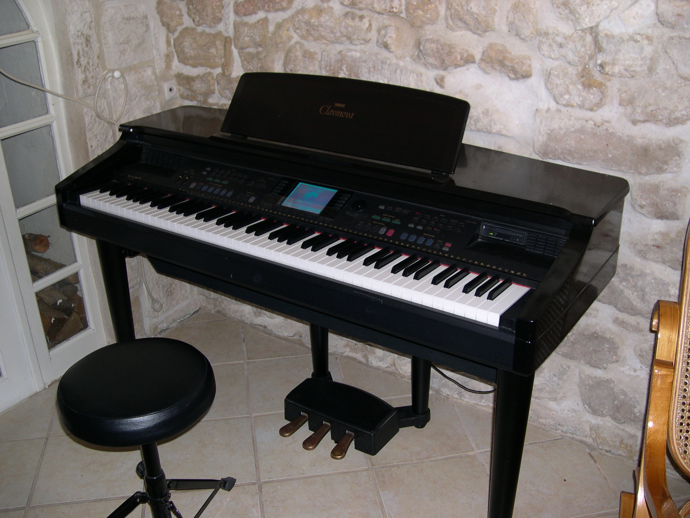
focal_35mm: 38
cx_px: 345
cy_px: 259
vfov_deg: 37.7
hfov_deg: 49.0
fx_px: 757
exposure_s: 1/60
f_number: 2.8
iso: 100
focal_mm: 8
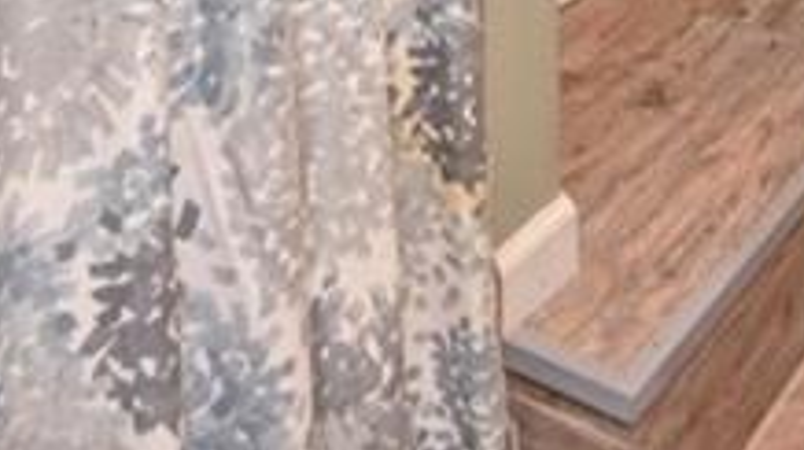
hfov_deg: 30.3
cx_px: 564
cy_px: -697
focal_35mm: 69
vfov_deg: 12.6
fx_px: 1469
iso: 450
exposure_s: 1/60
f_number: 4
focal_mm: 14
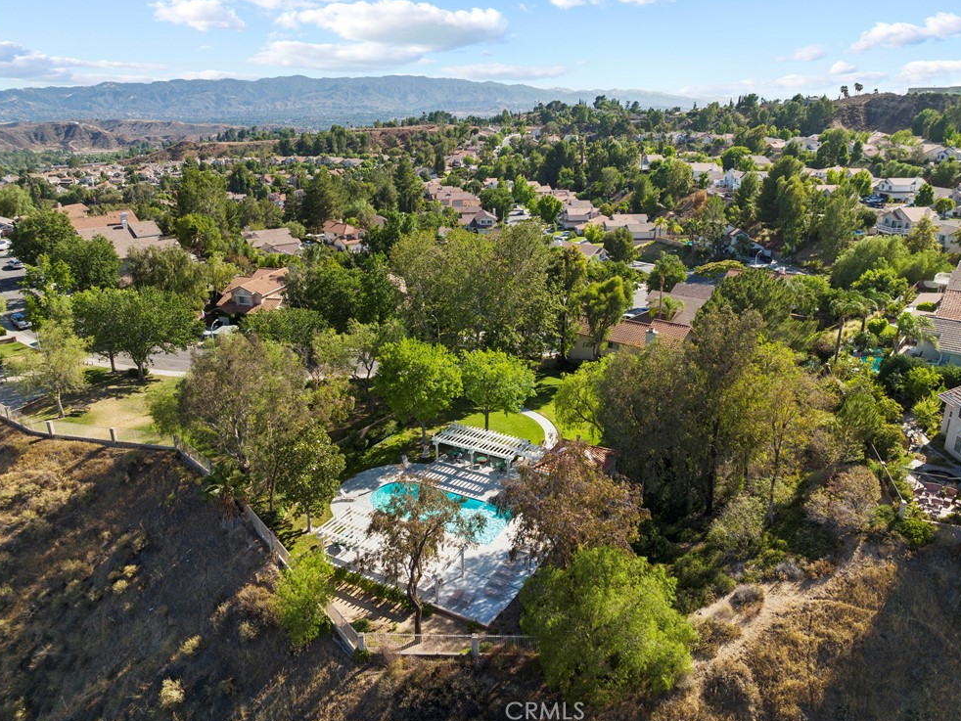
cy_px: 350
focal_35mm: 25
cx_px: 488
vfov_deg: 54.9
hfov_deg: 69.4
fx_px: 694
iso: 100
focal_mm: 12.29
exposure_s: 1/80
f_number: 2.8
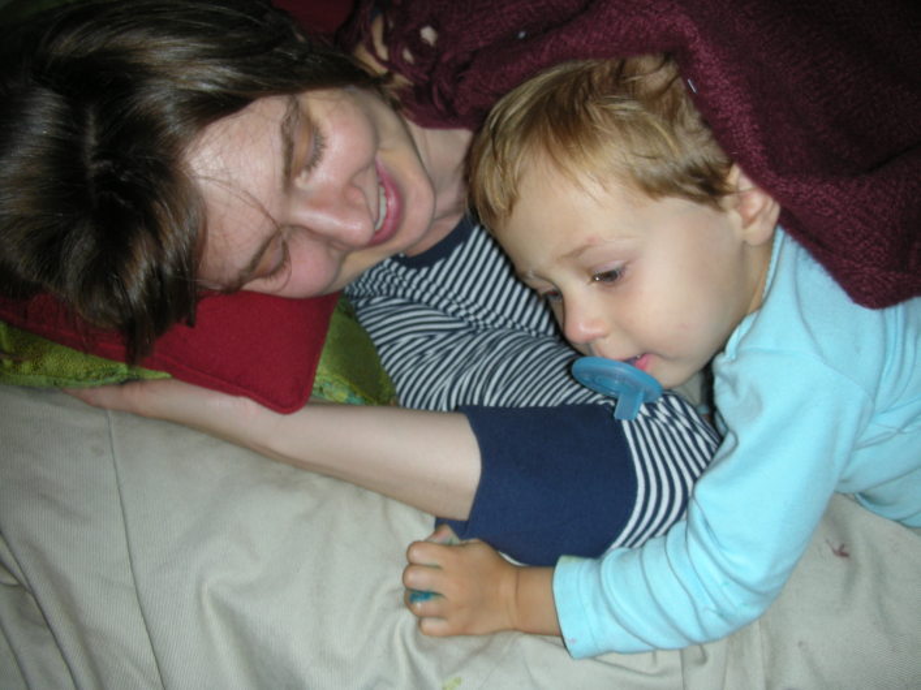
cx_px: 460
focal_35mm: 35
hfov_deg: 52.6
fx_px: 931
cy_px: 345
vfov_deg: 40.7
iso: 50
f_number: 2.8
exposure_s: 1/60
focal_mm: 5.8
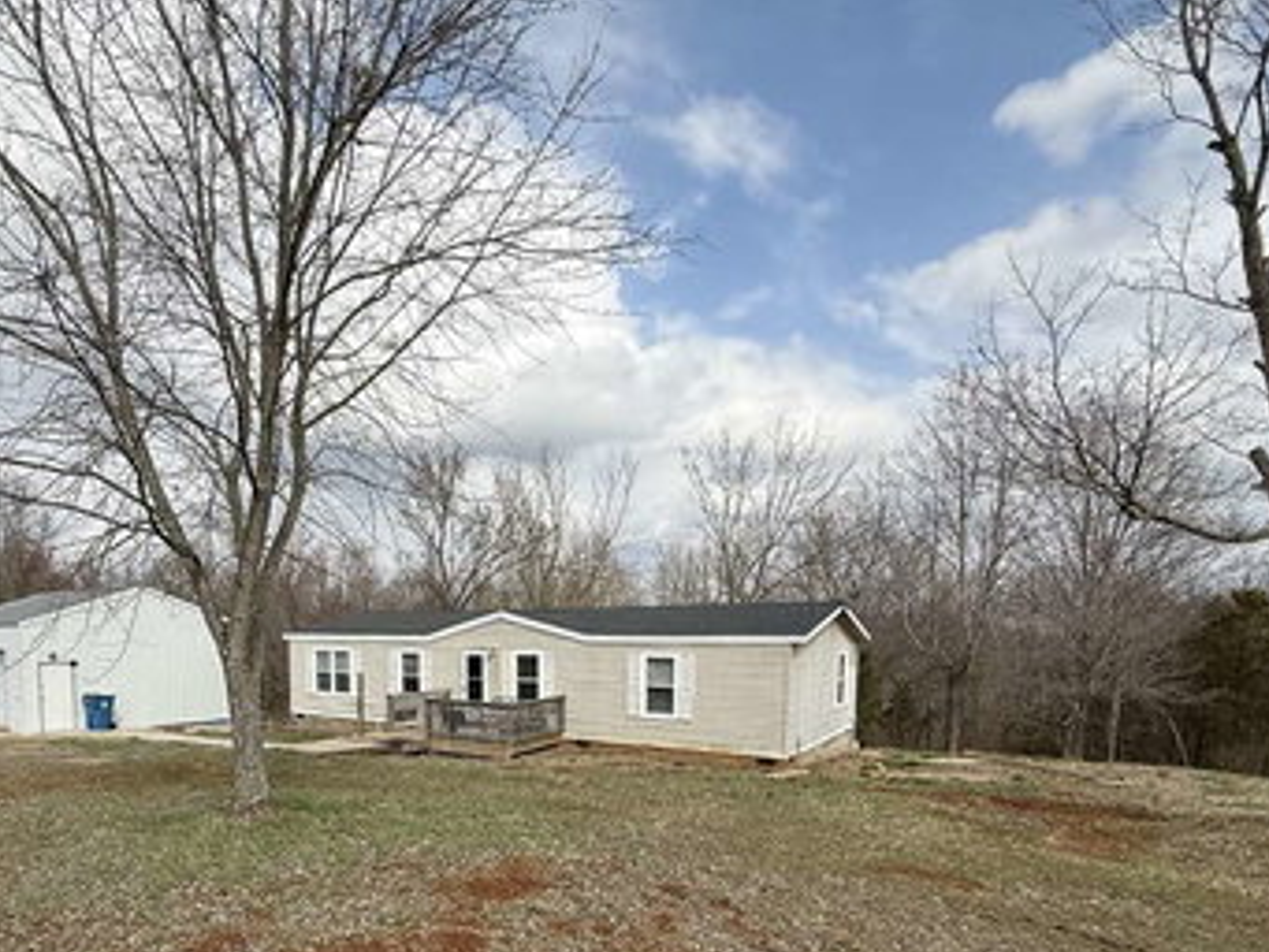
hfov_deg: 77.8
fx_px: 770
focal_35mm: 21
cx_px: 491
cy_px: 703
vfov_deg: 60.3
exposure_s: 1/2976
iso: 50
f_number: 2.2
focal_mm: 2.22
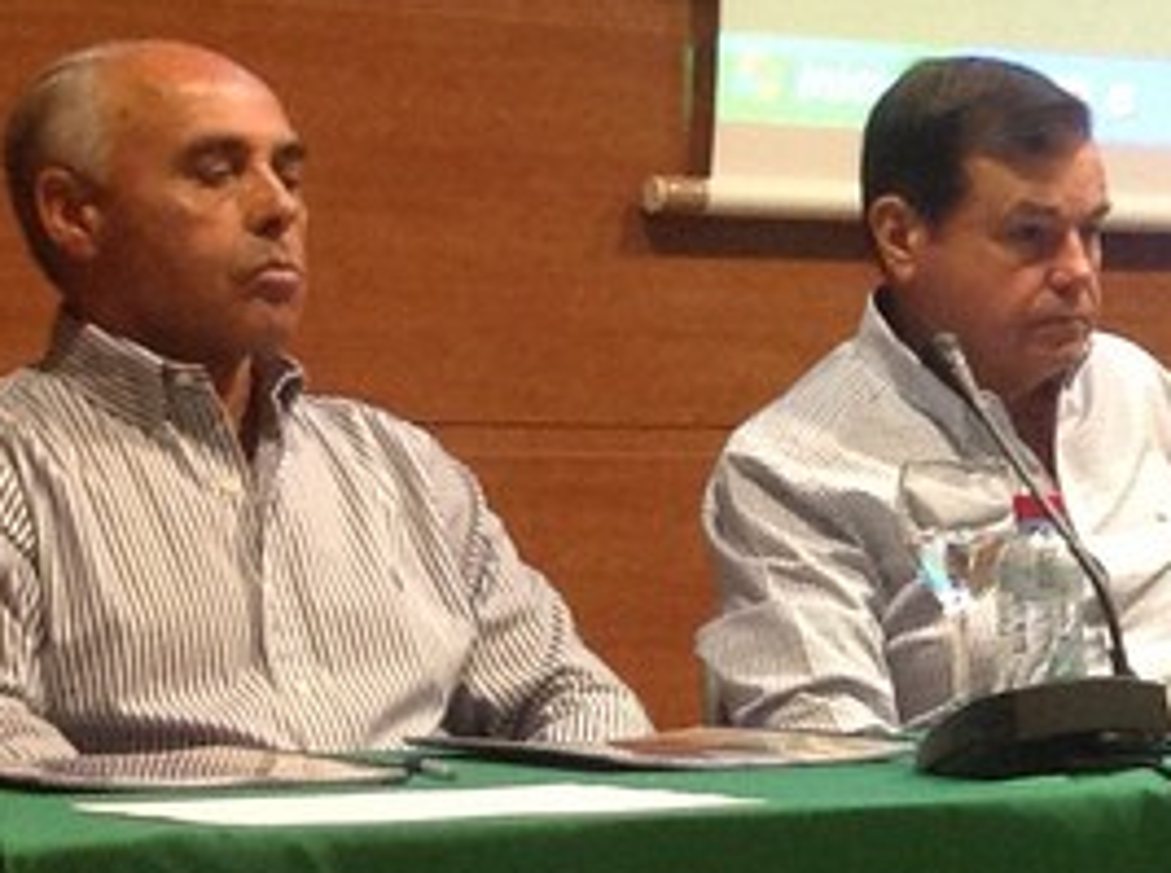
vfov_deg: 8.8
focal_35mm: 168
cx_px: 2127
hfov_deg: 11.0
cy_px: 579
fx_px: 5670
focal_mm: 4.28
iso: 125
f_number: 2.4
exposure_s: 1/17
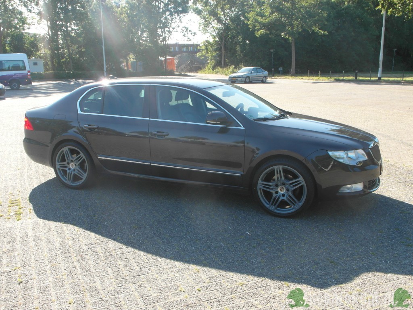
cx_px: 206
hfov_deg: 52.6
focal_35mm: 35
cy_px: 155
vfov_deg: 40.7
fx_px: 418
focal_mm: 6.2
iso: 100
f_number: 4.3
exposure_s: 1/180
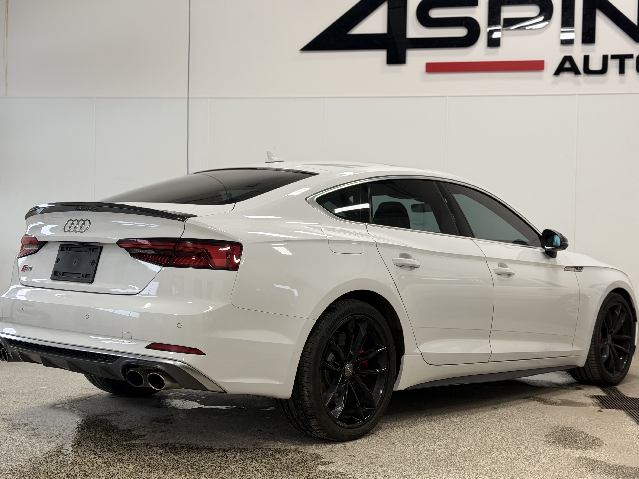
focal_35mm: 48
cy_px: 240
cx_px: 320
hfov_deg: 39.7
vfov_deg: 30.3
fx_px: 886
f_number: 1.78
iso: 64
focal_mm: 6.76
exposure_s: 1/120
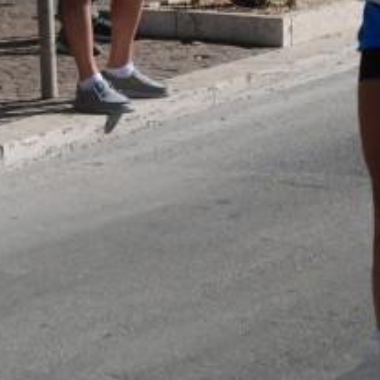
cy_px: 66
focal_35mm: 229
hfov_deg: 7.6
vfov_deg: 7.6
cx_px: 311
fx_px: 2844
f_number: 8
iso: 1000
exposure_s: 1/2000
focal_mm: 62
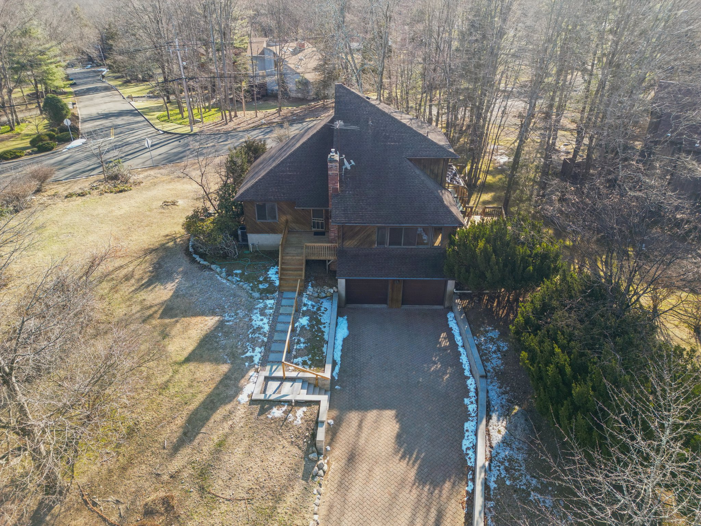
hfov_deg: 71.6
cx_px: 350
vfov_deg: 56.8
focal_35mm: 24
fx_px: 486
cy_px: 263
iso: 150
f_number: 1.7
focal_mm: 6.7
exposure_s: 1/180
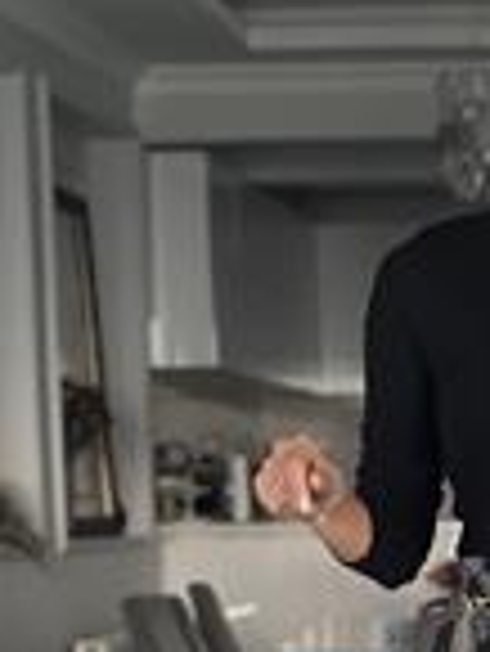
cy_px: 764
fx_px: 3147
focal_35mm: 167
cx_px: 634
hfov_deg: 8.8
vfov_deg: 11.6
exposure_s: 1/40
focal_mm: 6.86
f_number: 1.78
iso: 500
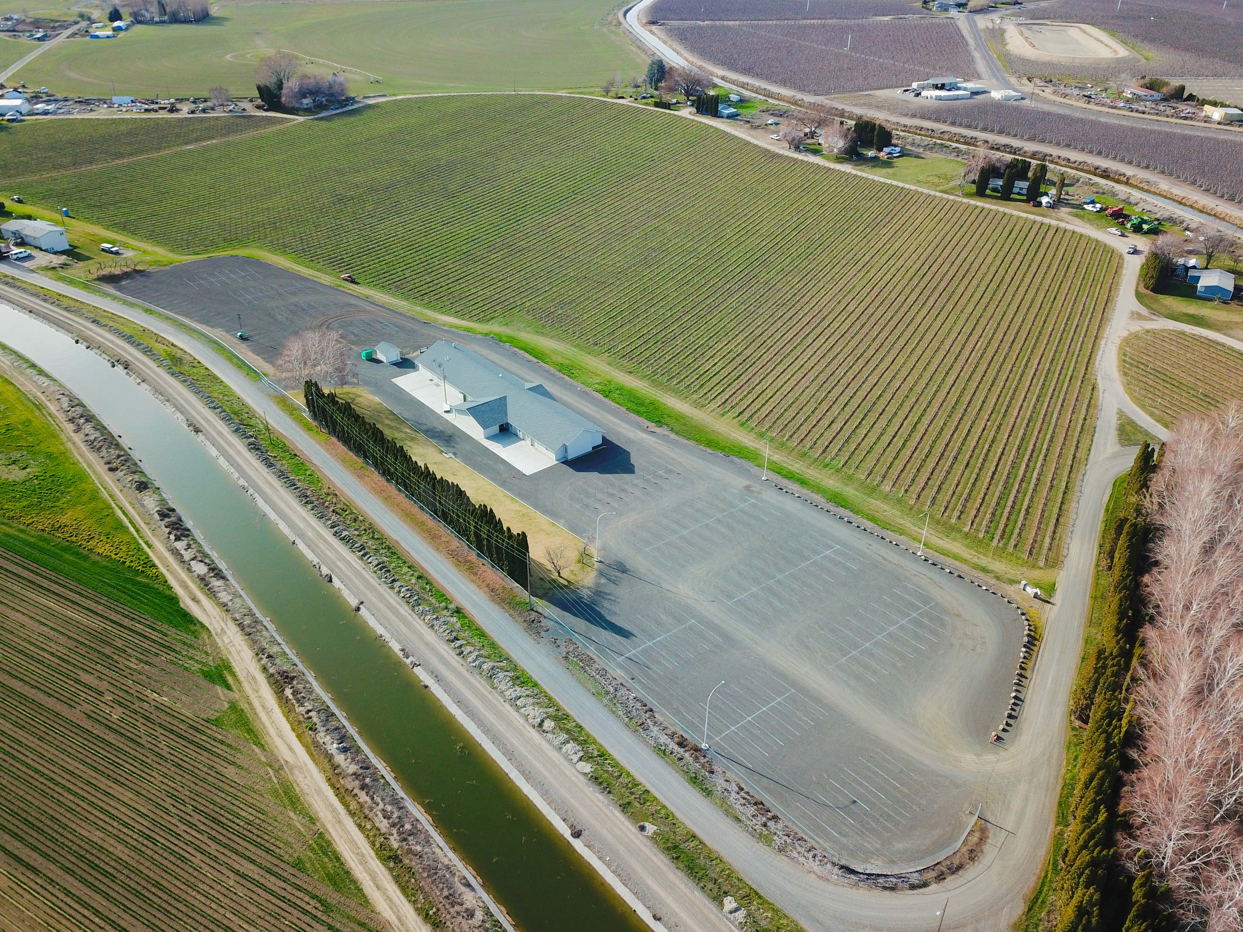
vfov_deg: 53.1
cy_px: 466
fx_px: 934
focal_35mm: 26
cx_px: 622
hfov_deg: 67.3
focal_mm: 4.73
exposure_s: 1/800
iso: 100
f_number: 2.2
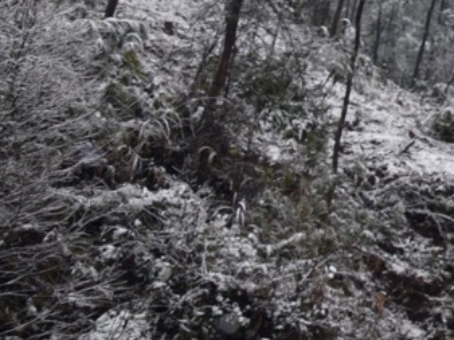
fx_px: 1612
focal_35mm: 123
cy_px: -108
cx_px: 995
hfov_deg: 13.1
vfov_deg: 11.7
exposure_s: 1/125
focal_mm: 18
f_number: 5.6
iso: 250
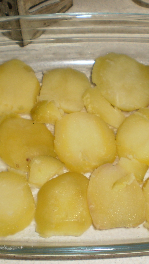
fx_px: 372
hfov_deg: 22.6
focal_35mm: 53
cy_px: 132
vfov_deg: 39.2
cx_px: 92
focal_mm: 6.3
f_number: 3.1
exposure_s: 1/30
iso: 125
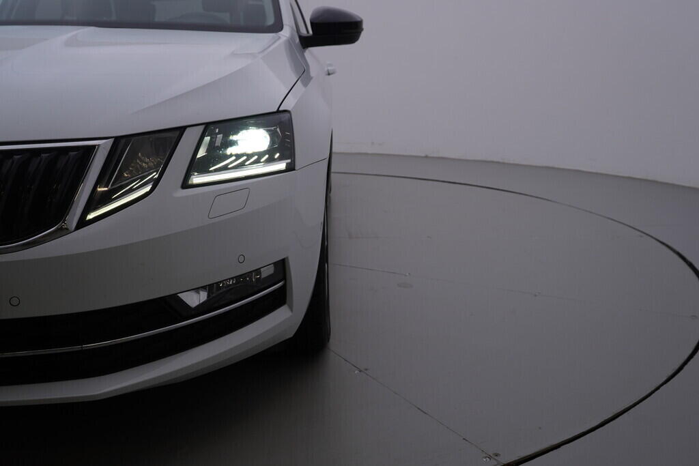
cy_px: 233
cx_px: 350
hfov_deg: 53.1
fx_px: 699
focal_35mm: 36
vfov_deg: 36.9
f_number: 5.6
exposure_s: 1/160
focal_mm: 24
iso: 125
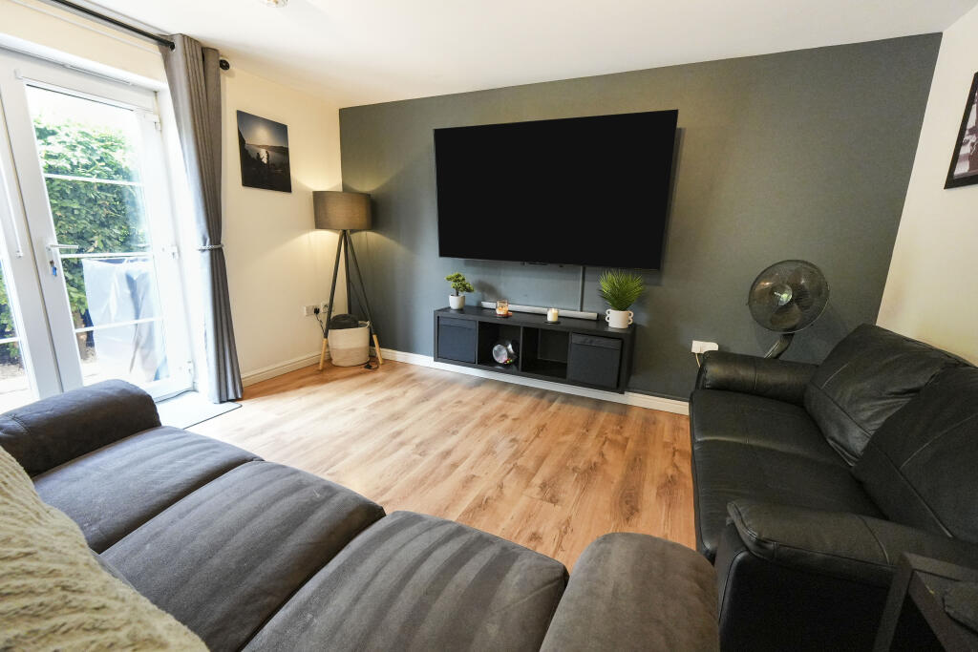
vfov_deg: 77.3
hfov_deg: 100.4
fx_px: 408
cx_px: 489
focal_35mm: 15
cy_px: 326
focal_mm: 10
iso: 2000
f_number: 4
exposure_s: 1/160
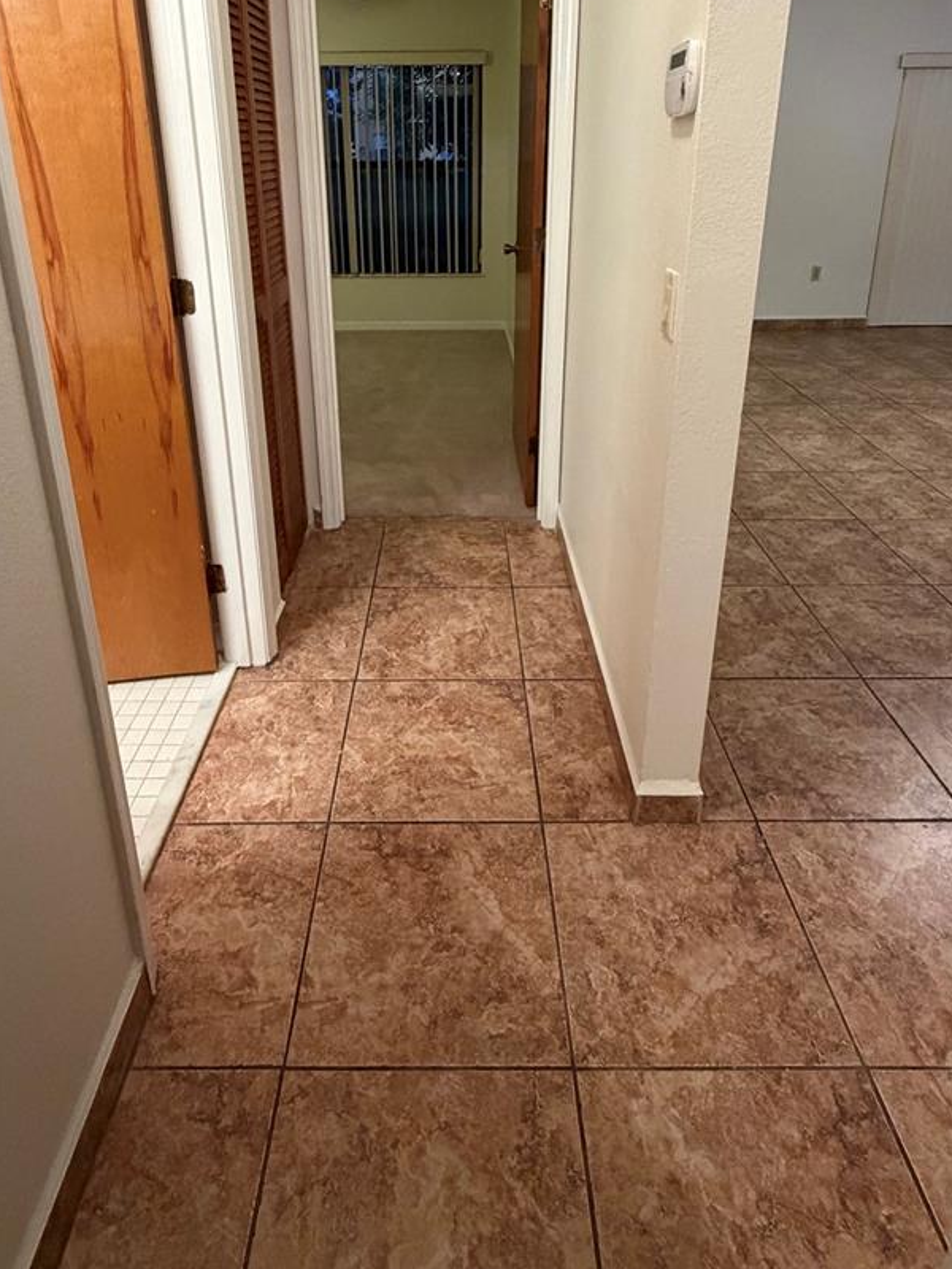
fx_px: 770
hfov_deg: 63.4
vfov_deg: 75.7
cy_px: 393
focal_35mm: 21
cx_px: 454
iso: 500
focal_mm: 2.22
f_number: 2.2
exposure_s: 1/60
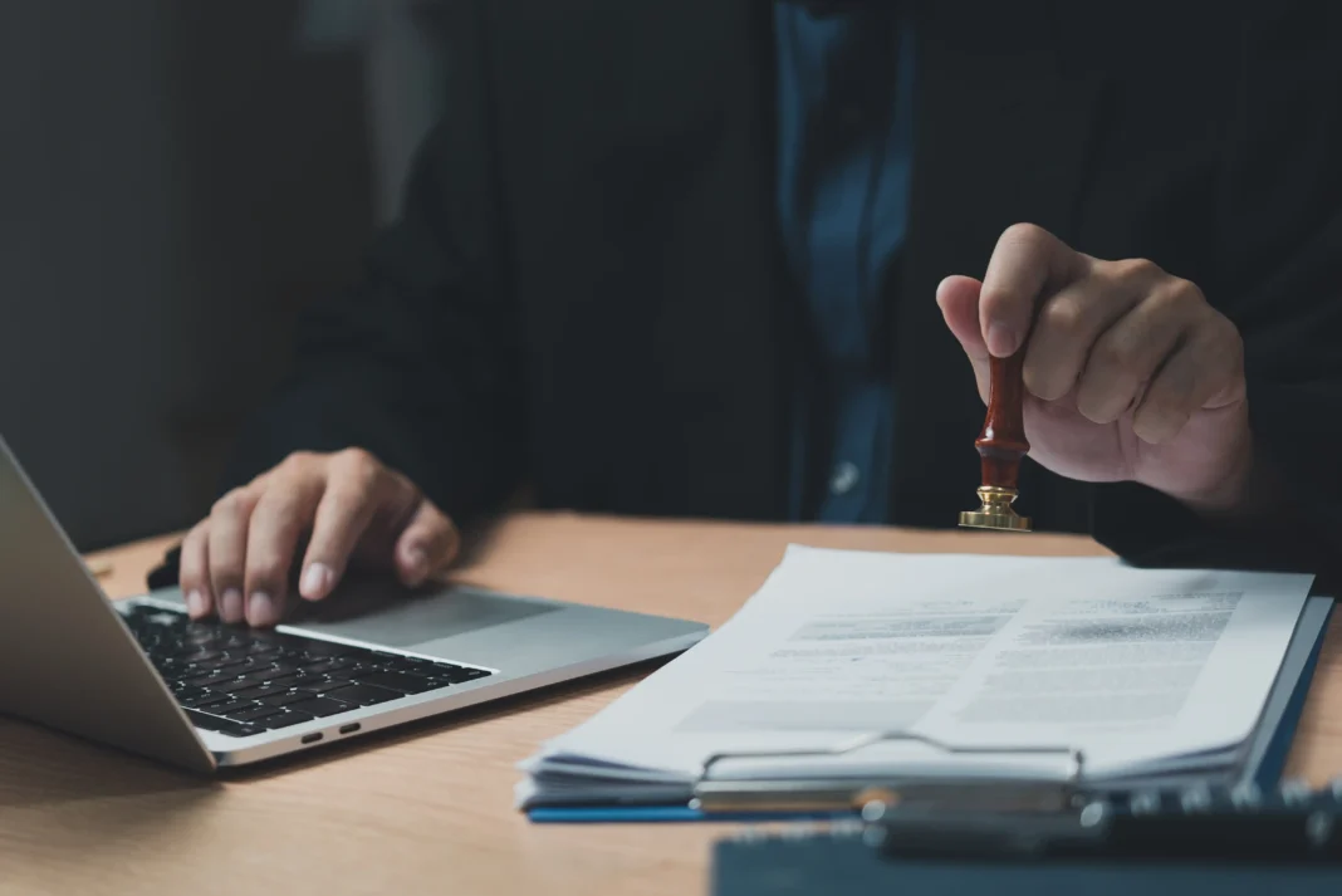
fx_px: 2237
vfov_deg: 22.6
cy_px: 448
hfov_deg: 33.4
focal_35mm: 60
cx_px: 671
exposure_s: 1/125
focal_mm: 60
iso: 200
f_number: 2.8
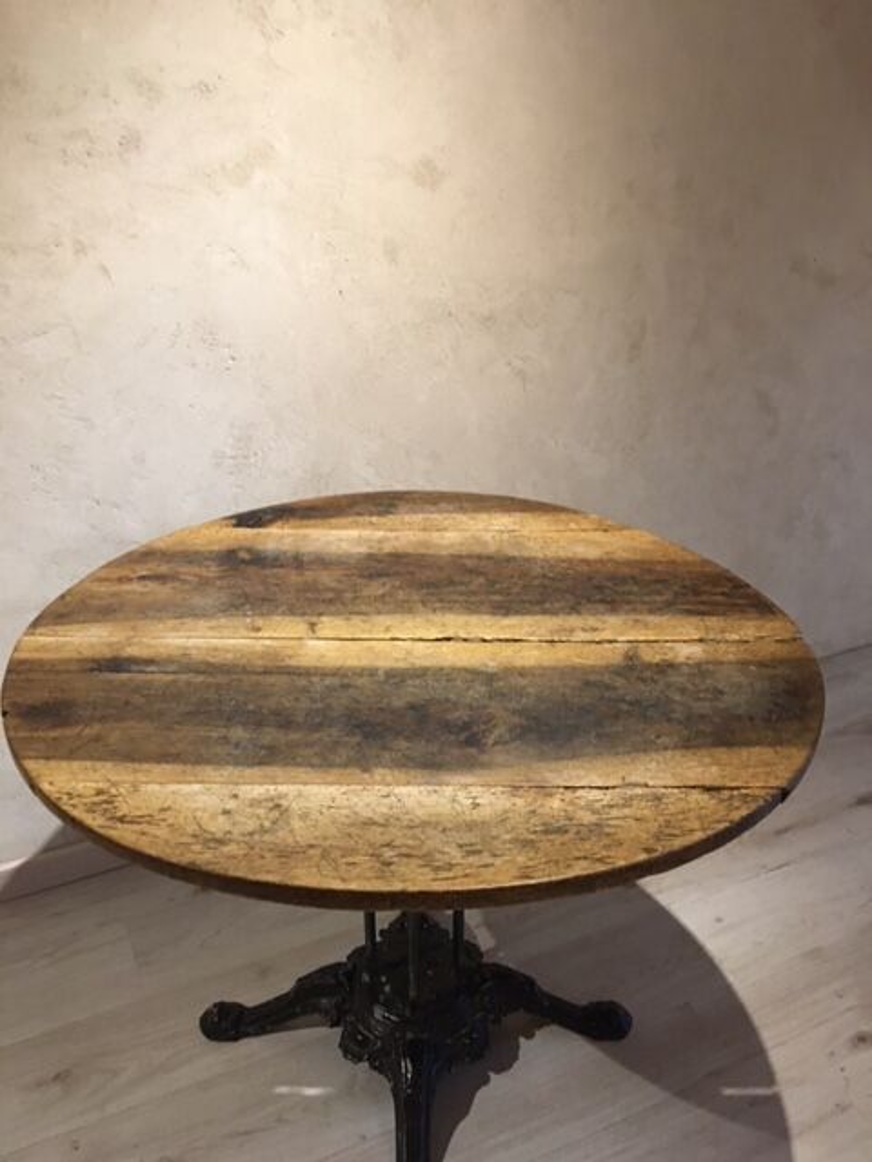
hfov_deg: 48.2
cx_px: 436
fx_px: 974
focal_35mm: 29
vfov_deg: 61.7
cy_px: 581
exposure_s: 1/33
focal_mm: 4.15
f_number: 2.2
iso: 200
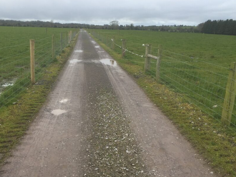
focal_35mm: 37
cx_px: 91
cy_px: 105
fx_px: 252
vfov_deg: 38.5
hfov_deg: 49.7
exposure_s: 1/1014
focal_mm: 4.15
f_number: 2.2
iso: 32
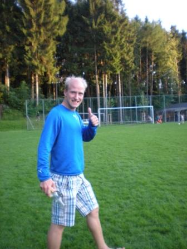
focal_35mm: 38
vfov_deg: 49.0
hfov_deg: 37.7
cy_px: 124
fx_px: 274
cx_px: 94
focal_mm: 6.3
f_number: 3.1
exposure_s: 1/188
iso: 400
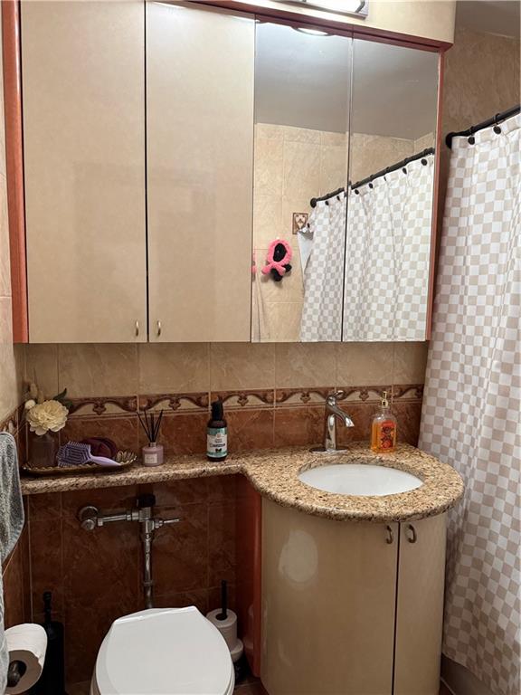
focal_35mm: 24
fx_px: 482
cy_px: 348
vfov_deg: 71.6
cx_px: 260
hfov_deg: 56.8
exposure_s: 1/60
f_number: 1.78
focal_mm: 6.76
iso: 500
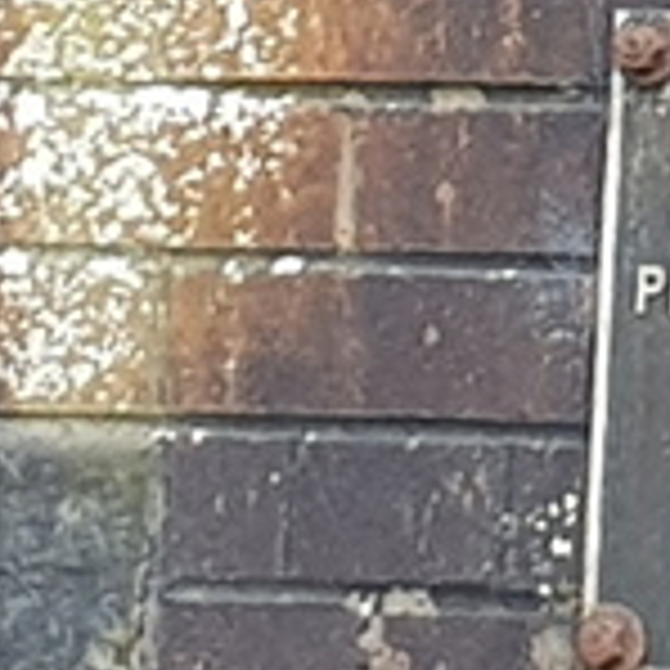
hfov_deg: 13.3
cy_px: -351
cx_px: 1079
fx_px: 2672
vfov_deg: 13.4
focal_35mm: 122
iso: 40
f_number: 1.7
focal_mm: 4.2
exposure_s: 1/127
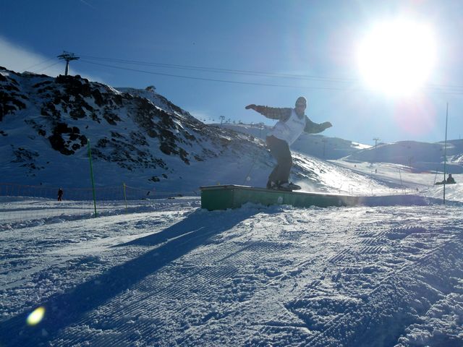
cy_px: 174
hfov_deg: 43.9
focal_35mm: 43
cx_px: 232
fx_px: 575
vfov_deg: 33.6
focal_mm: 7.9
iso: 80
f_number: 8.7
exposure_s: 1/500
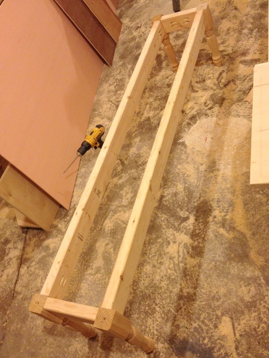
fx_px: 373
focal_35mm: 36
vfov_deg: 51.3
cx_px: 137
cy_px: 174
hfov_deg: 39.7
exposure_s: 1/20
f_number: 2.4
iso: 250
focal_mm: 4.28
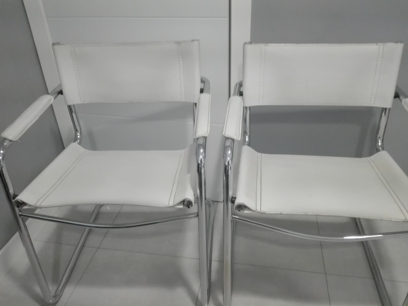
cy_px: 153
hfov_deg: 65.3
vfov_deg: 51.4
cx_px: 204
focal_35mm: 27
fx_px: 318
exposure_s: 1/30
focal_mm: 3.79
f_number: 2
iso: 1110
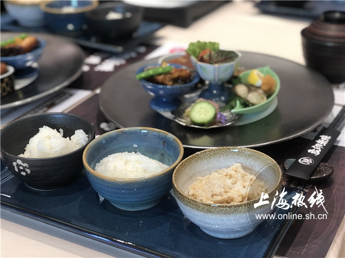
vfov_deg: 25.7
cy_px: 129
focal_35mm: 57
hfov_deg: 33.8
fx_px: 568
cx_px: 172
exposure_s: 1/33
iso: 125
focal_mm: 6.6
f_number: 2.8
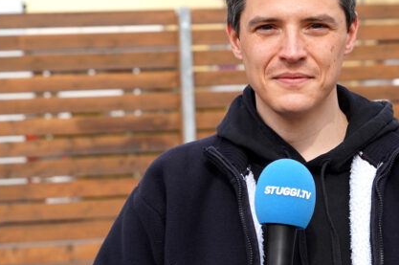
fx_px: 1395
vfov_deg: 10.9
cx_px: 290
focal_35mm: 126
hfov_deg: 16.2
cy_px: 107
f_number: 7.1
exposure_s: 1/1600
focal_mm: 75
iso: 1000
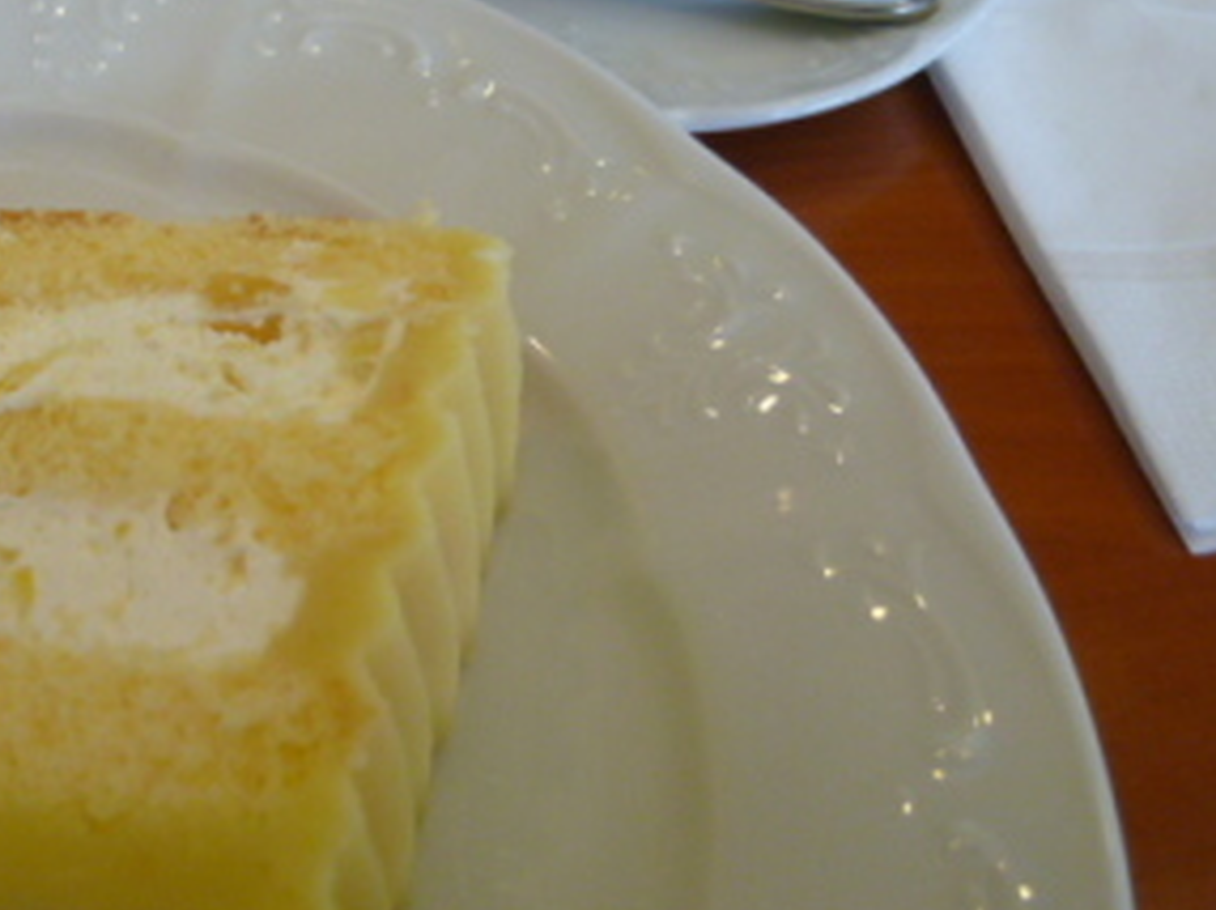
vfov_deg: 33.5
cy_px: 202
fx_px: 1474
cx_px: 187
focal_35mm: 42
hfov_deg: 42.1
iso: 160
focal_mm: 4.3
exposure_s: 1/60
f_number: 2.2
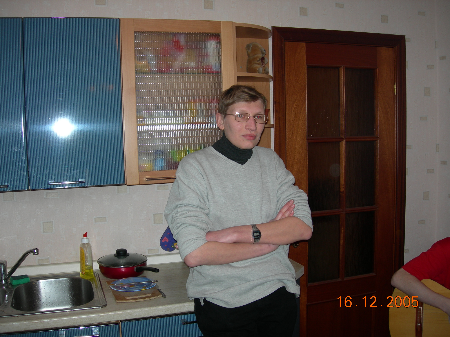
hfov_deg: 49.0
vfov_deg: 37.7
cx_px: 225
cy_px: 168
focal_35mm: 38
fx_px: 494
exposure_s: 1/60.1
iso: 50
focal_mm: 7.8
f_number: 2.8
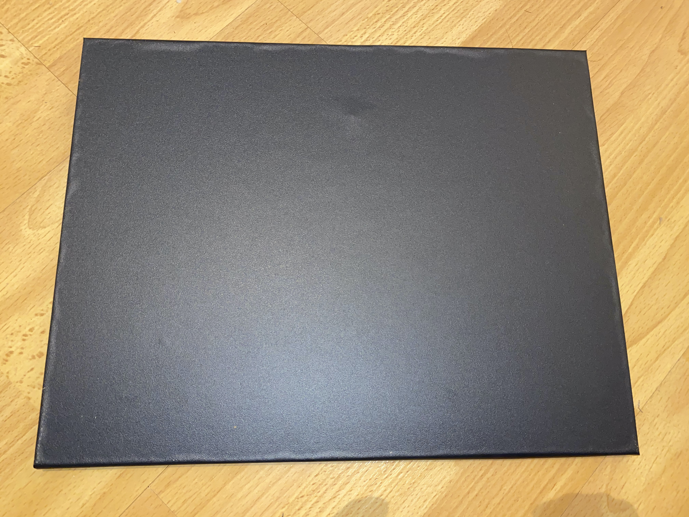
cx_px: 344
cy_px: 258
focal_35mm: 26
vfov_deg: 53.1
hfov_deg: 67.3
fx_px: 518
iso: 80
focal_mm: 4.25
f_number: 1.8
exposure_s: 1/9
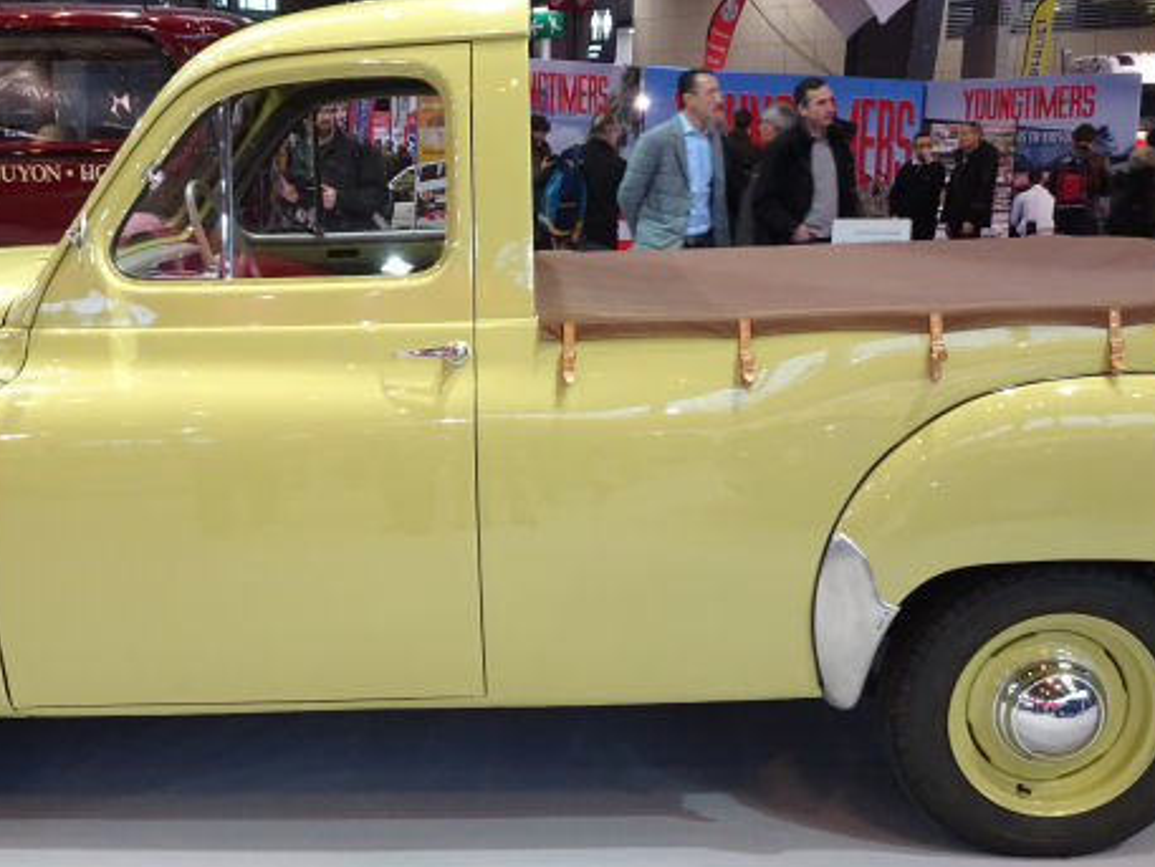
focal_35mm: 42
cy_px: 470
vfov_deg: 34.3
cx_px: 465
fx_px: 1402
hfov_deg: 44.6
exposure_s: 1/30
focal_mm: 4.1
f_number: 3.5
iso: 250
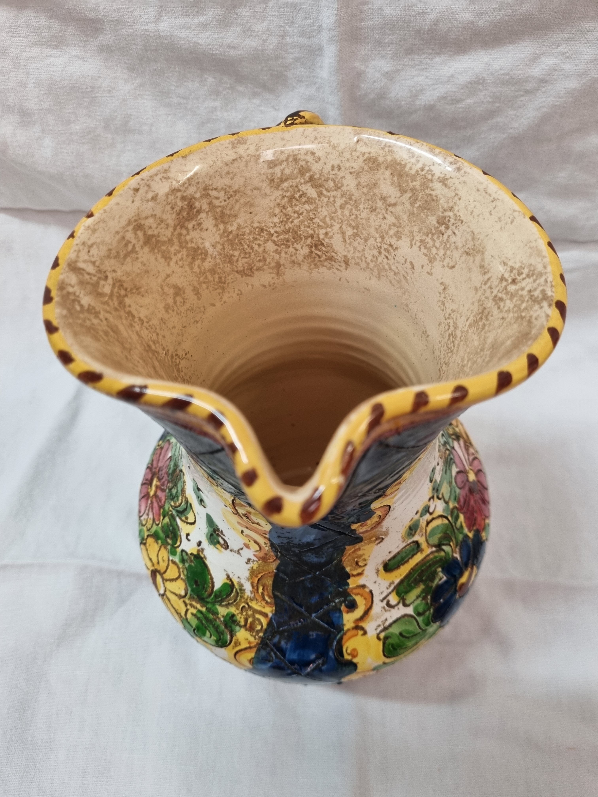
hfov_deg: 53.1
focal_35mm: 26
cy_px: 398
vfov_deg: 67.3
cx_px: 299
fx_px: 599
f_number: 1.8
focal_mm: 5.4
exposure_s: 1/50
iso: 200
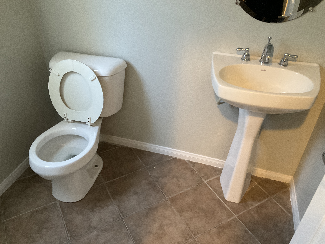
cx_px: 162
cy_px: 122
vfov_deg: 48.2
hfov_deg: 61.7
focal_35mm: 29
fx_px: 272
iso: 250
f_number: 1.8
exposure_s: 1/40
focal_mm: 3
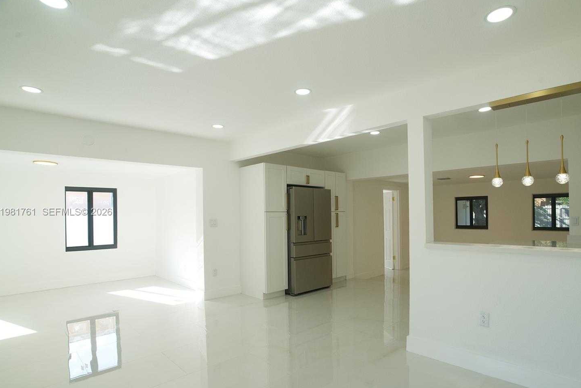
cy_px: 212
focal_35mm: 19
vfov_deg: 64.5
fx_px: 307
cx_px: 310
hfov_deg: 86.8
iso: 400
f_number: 8
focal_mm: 17
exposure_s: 1/60
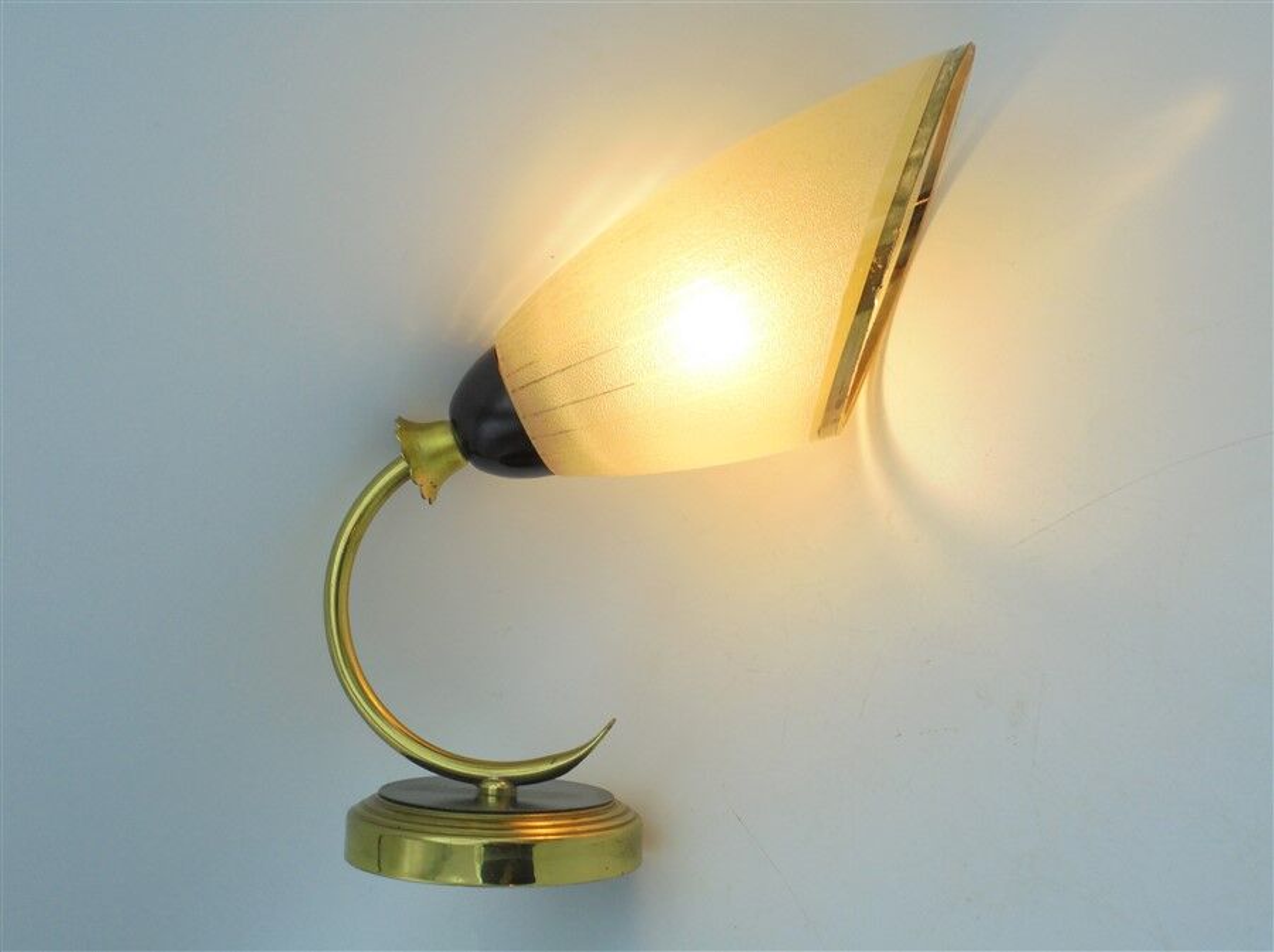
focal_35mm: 43
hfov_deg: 43.9
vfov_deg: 33.5
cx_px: 637
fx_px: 1581
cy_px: 476
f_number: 4.5
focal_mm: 7.8
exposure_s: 1/100
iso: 100
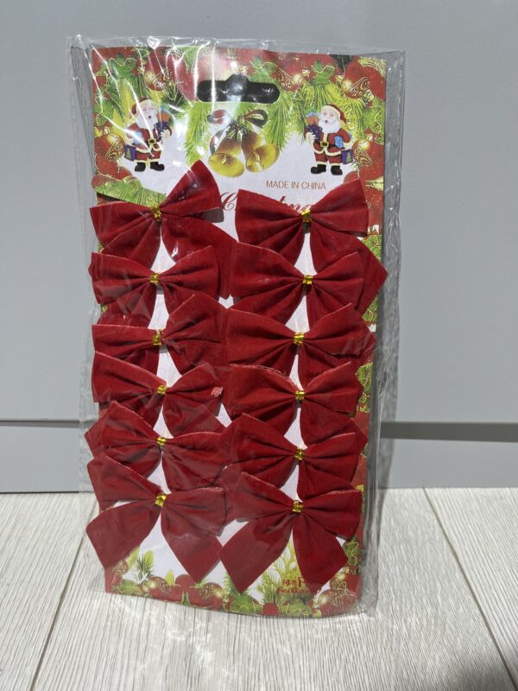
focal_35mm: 26
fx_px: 519
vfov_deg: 67.3
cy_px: 346
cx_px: 259
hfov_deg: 53.1
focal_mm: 5.1
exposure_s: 1/100
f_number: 1.6
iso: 100
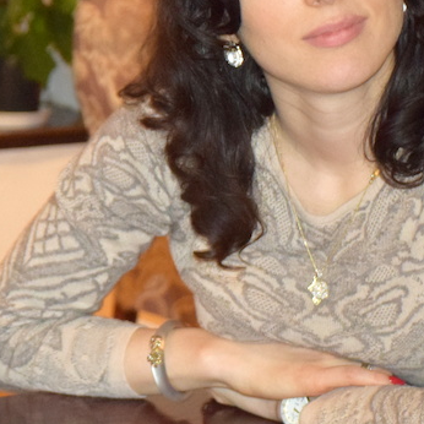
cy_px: 162
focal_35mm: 230
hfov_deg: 7.5
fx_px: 3187
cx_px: -119
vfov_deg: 7.6
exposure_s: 1/60
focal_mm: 52
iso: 3200
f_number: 5
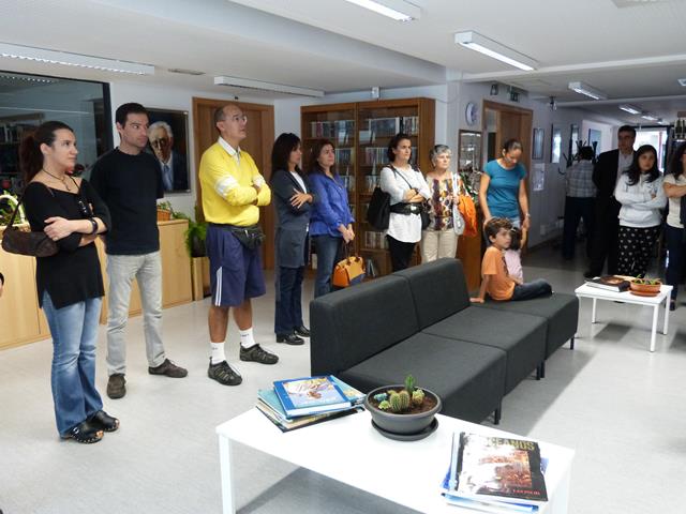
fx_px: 575
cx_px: 343
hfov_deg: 61.7
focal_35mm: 29
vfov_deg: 48.2
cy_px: 257
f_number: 2.9
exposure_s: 1/30
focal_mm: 5
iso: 400
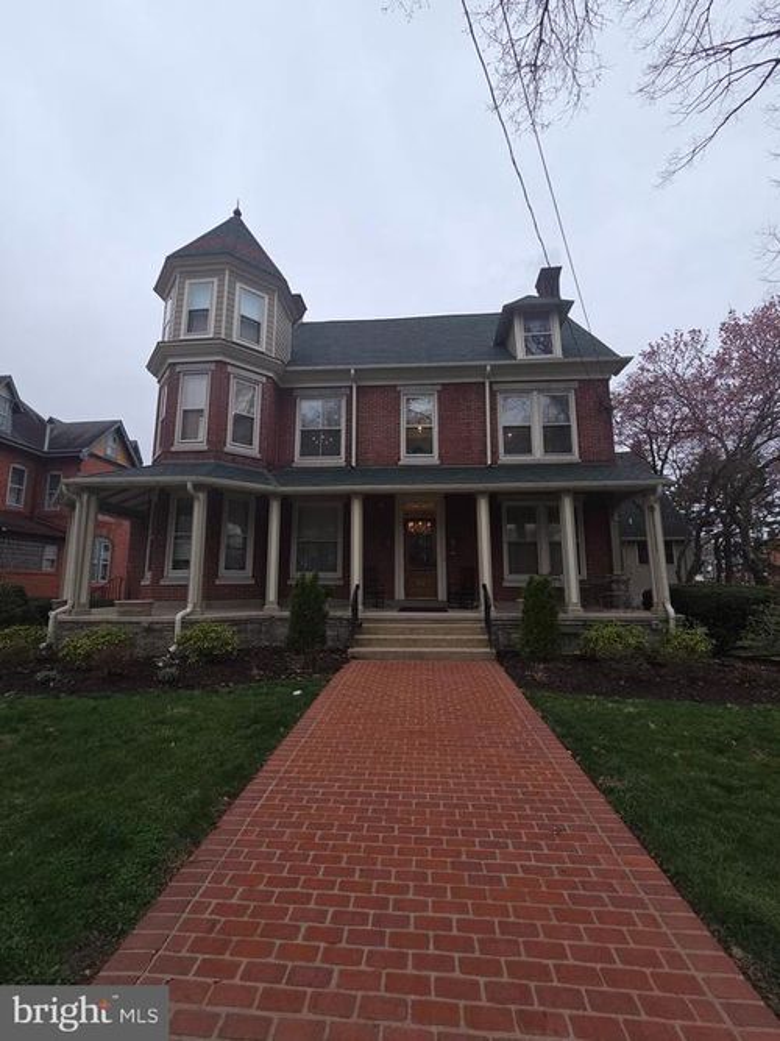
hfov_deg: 89.9
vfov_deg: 106.2
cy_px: 520
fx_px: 391
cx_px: 390
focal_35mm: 13
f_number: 2.2
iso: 50
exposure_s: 1/222
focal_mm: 2.2
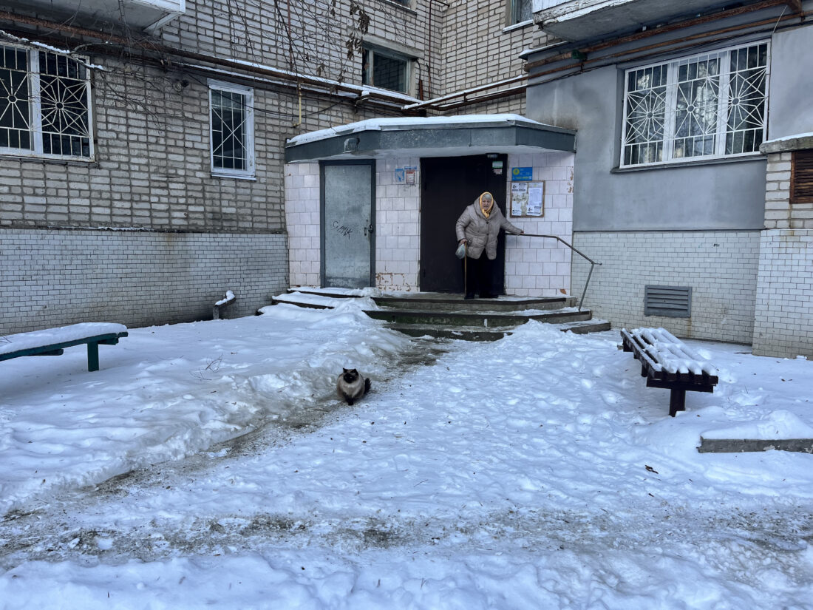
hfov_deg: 67.3
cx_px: 406
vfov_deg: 53.1
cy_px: 305
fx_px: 611
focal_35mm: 26
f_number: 1.6
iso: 50
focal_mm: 5.1
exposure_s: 1/967
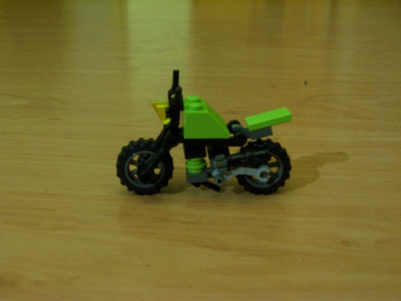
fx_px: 683
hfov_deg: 32.7
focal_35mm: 59
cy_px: 150
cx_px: 200
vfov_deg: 24.8
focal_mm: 9.8
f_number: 3.2
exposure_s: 1/2
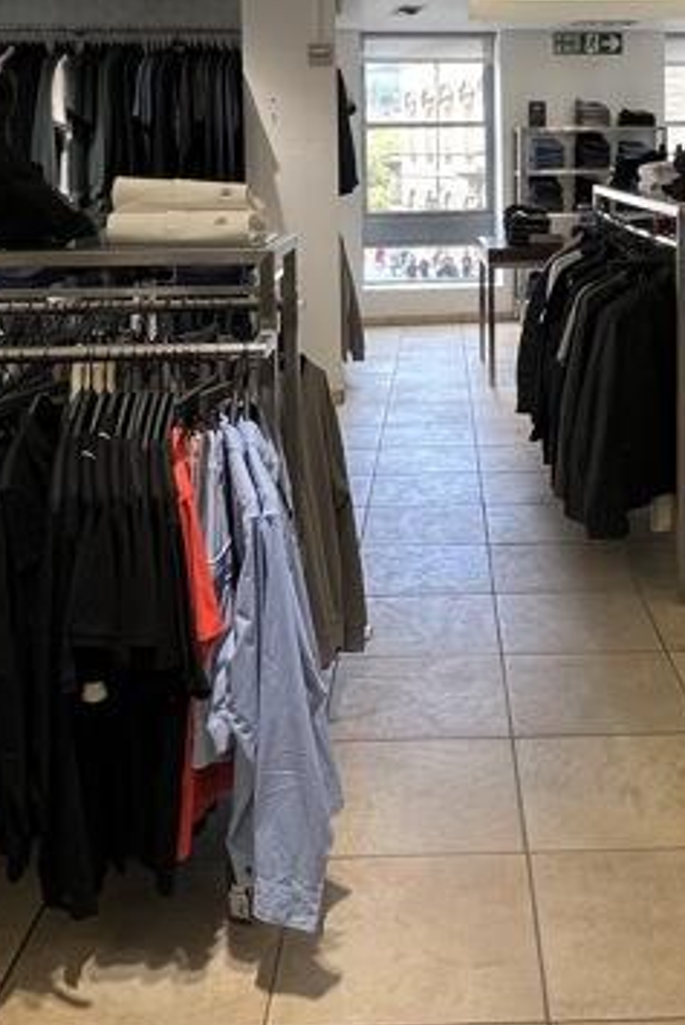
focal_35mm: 39
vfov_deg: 46.9
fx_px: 1112
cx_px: 468
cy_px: 208
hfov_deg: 33.9
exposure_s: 1/100
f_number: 1.8
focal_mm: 1.57
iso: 80
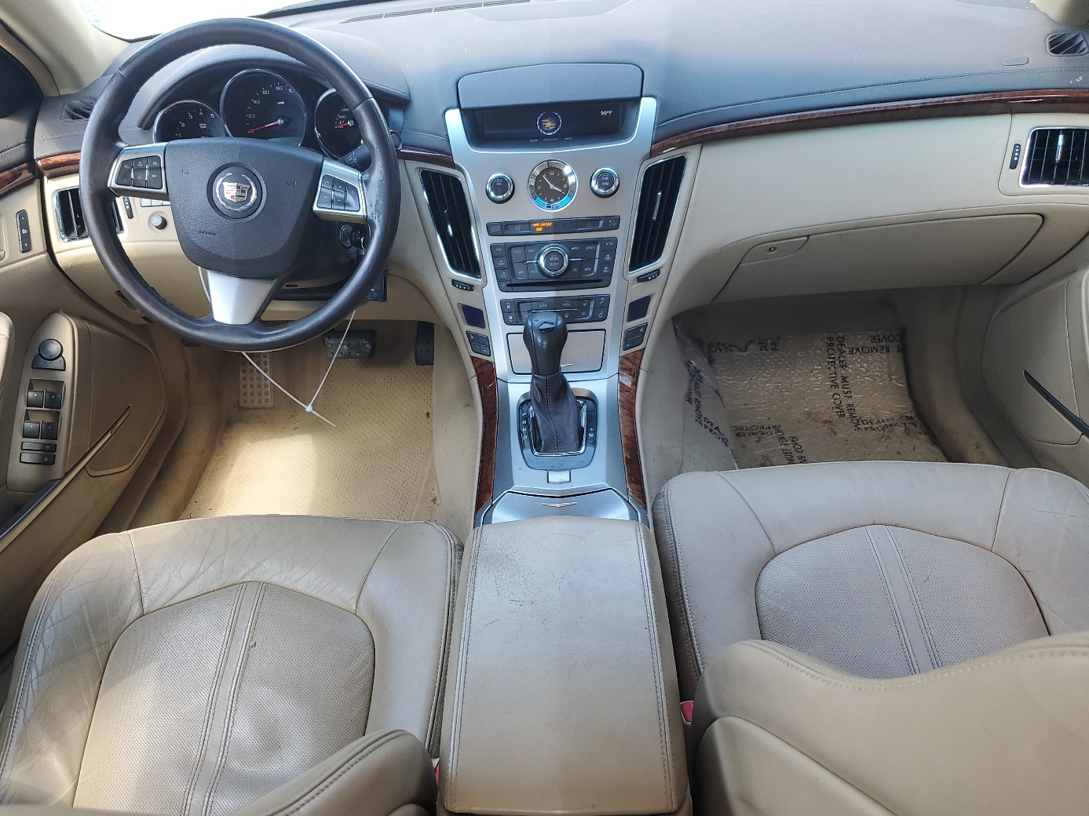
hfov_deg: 59.9
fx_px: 944
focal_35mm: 30
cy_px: 464
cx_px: 494
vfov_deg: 46.7
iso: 50
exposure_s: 1/135
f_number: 1.5
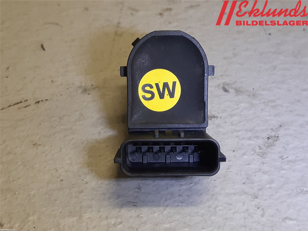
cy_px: 116
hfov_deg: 67.3
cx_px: 154
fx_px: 231
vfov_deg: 53.1
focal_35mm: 26
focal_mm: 3.93
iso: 100
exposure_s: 1/50
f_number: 1.7
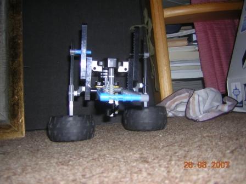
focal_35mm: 36
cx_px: 123
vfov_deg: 39.7
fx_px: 256
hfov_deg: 51.4
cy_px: 92
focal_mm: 4.7
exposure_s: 1/60.1
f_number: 2.6
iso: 50
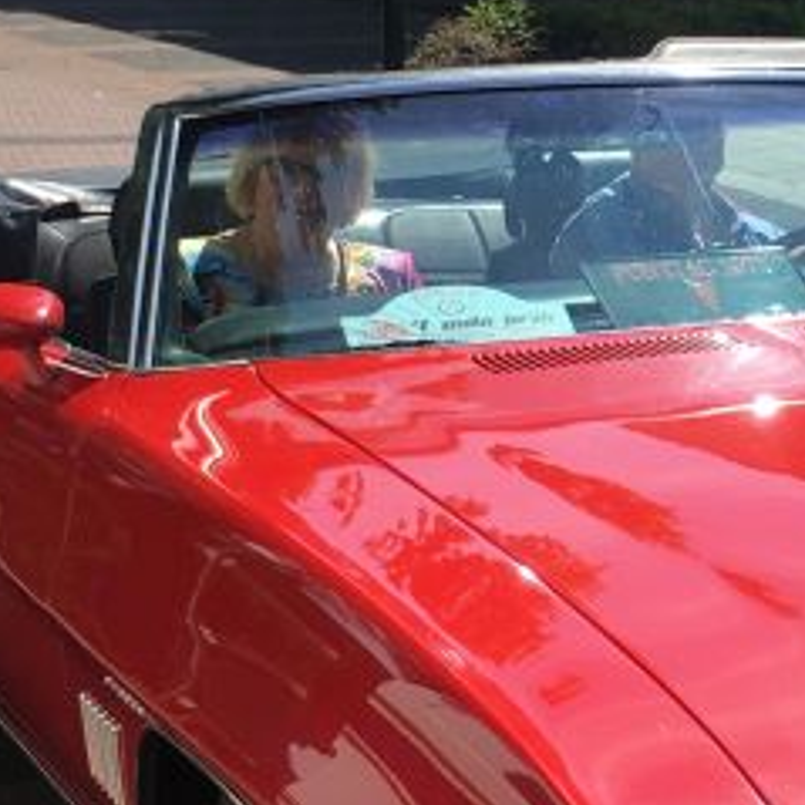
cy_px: 273
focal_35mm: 110
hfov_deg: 15.7
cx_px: 684
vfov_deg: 15.8
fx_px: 2894
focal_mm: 4.15
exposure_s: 1/1040
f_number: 2.2
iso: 25
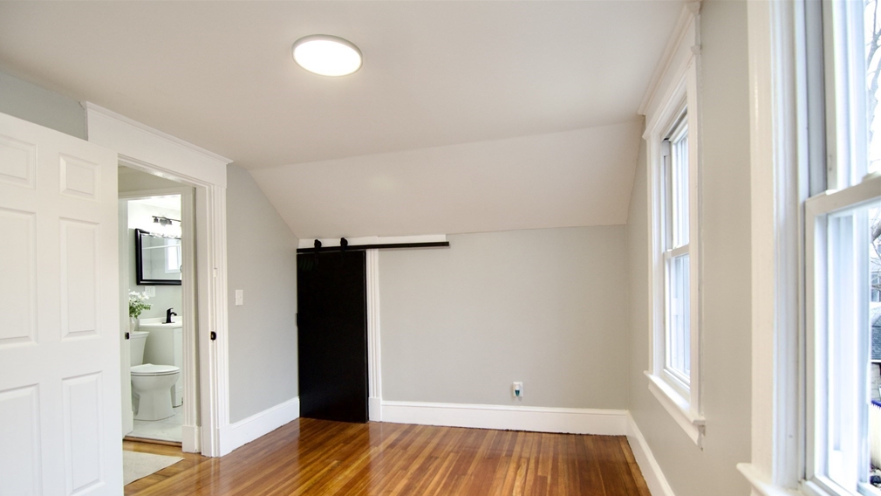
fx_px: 410
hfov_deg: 94.2
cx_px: 435
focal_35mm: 18
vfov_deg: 61.8
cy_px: 297
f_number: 4
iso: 400
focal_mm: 11
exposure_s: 1/60
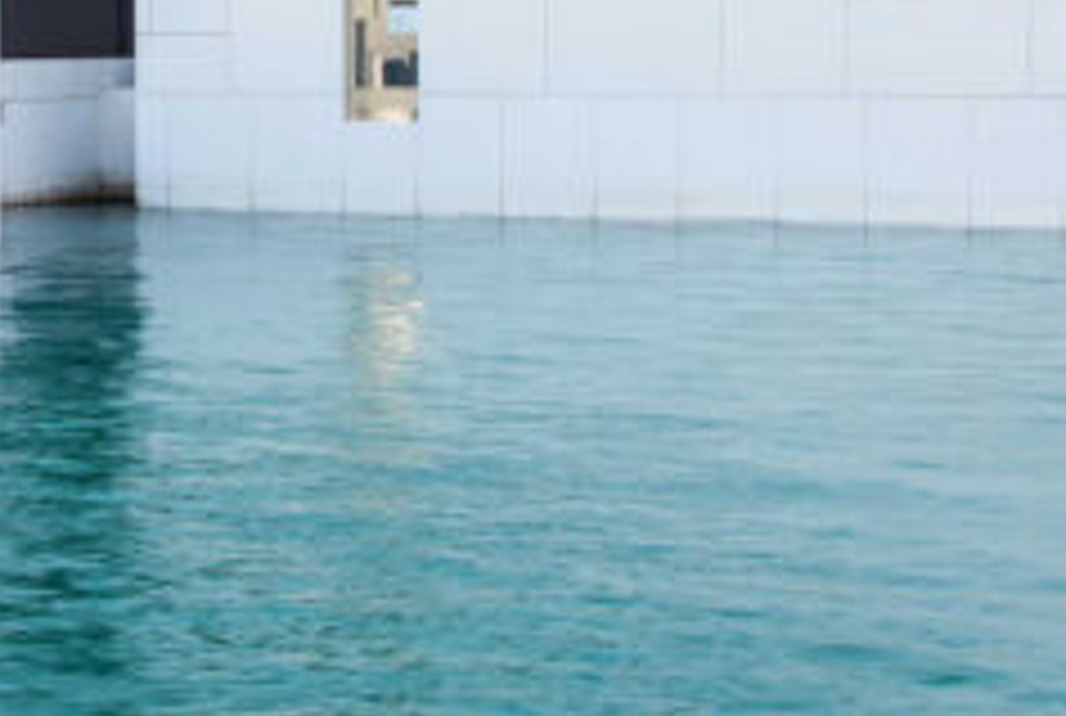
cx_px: -9
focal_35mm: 110
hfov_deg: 18.1
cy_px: 106
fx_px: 3263
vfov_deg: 12.4
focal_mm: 34
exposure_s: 1/2
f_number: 10
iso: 50
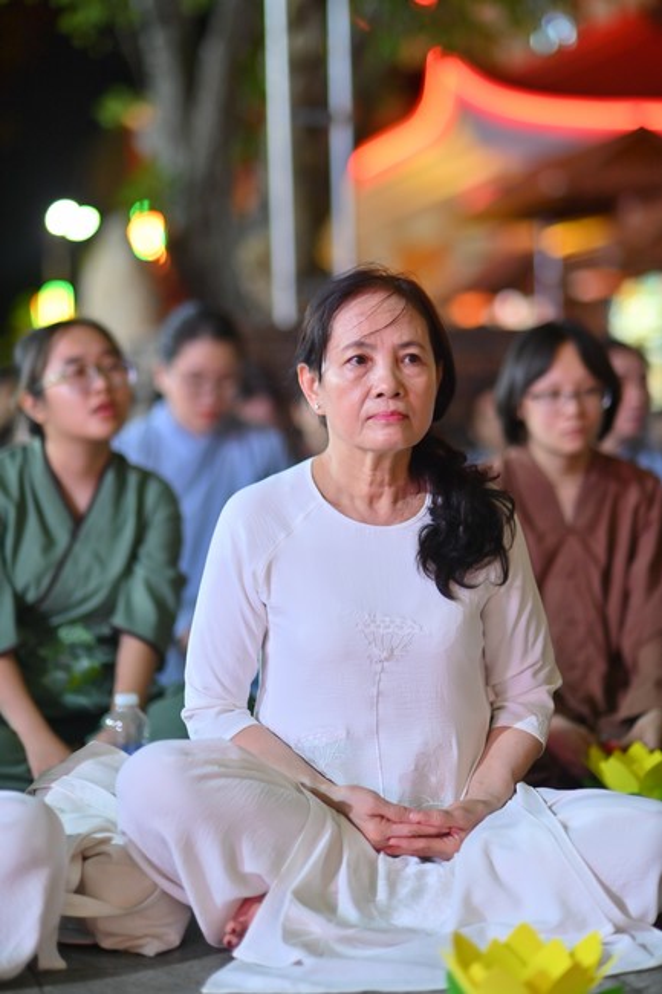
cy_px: 497
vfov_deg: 23.9
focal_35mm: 85
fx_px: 2346
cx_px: 331
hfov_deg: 16.1
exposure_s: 1/100
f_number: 1.8
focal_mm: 85
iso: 640
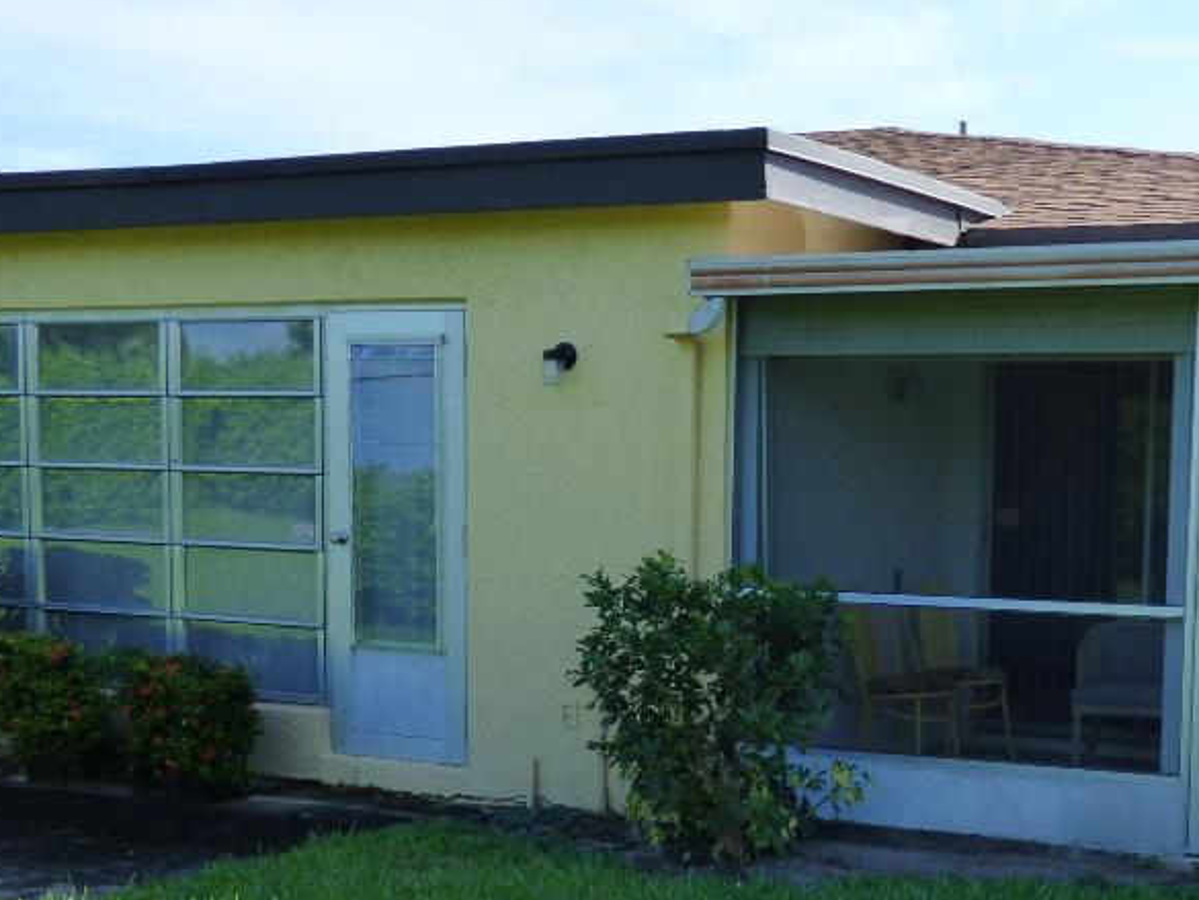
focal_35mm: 56
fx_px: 1940
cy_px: 689
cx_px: 904
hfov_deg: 33.6
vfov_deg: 25.8
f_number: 3.3
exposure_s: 1/640
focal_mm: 5.53
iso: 200
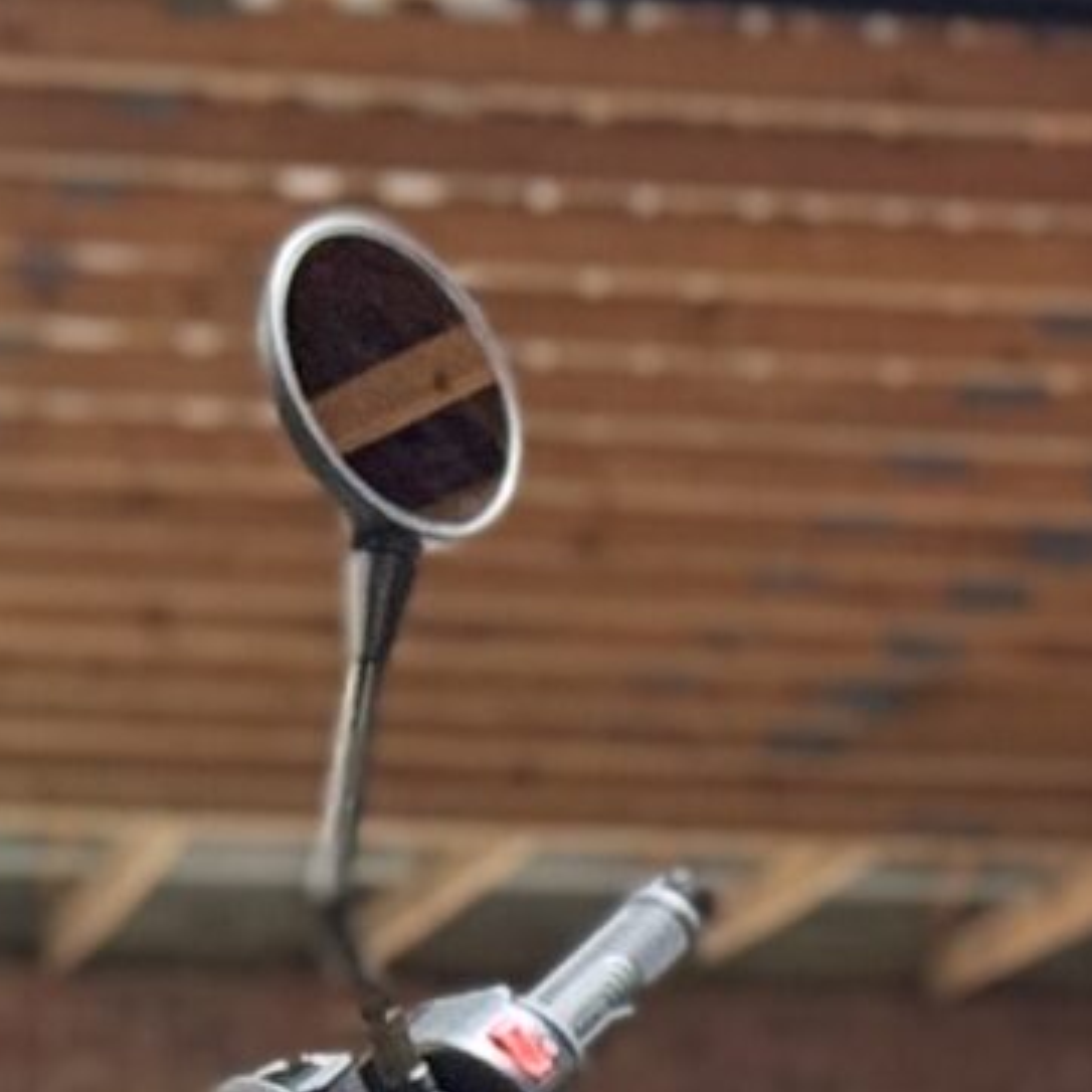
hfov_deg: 5.7
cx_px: 1882
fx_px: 10707
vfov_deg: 5.7
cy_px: 2302
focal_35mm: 300
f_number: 1.78
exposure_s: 1/33
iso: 320
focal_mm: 6.76
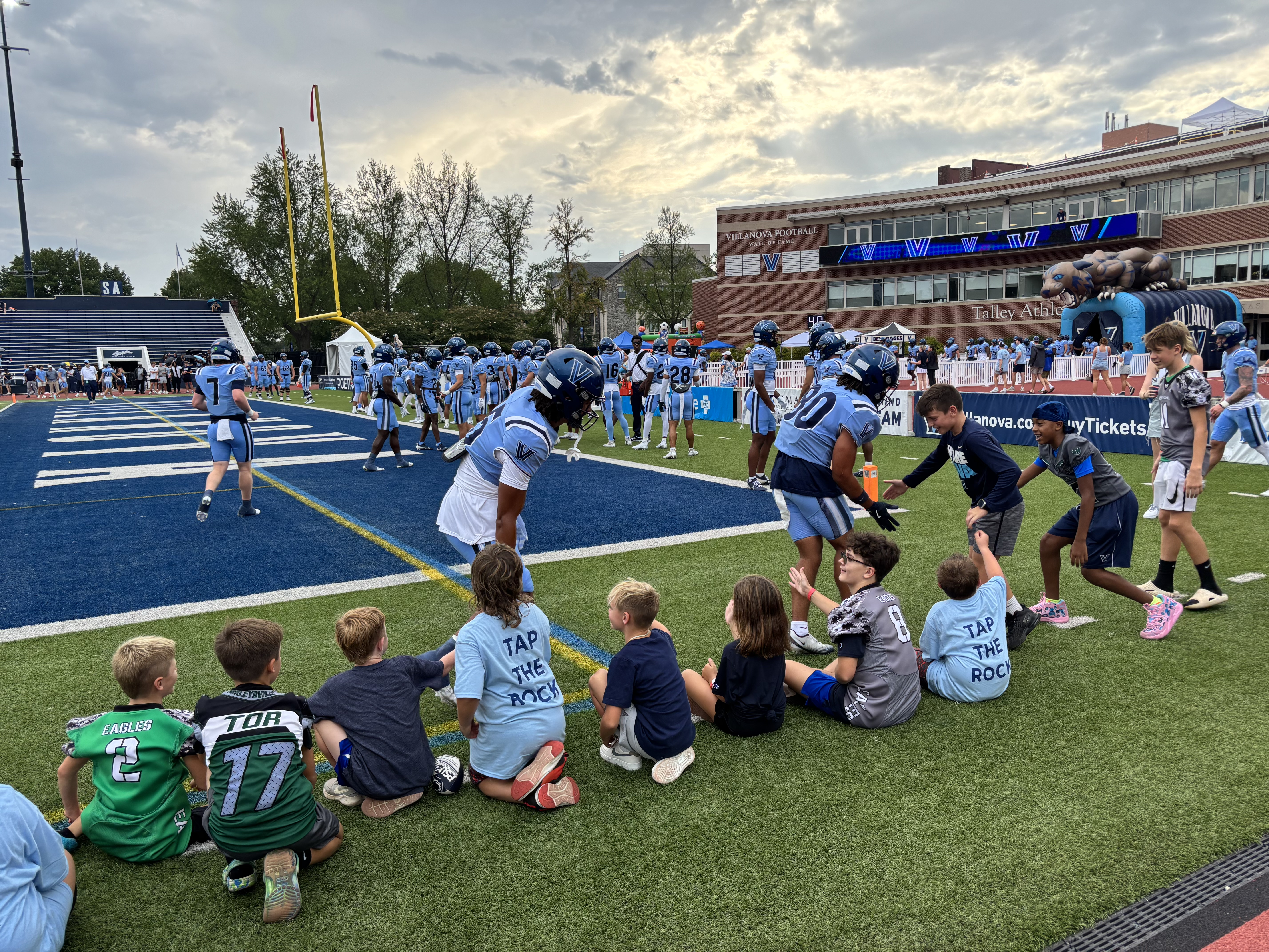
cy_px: 476
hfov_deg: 67.3
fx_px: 953
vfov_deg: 53.1
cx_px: 634
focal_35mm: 26
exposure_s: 1/1115
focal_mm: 5.96
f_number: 1.6
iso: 50
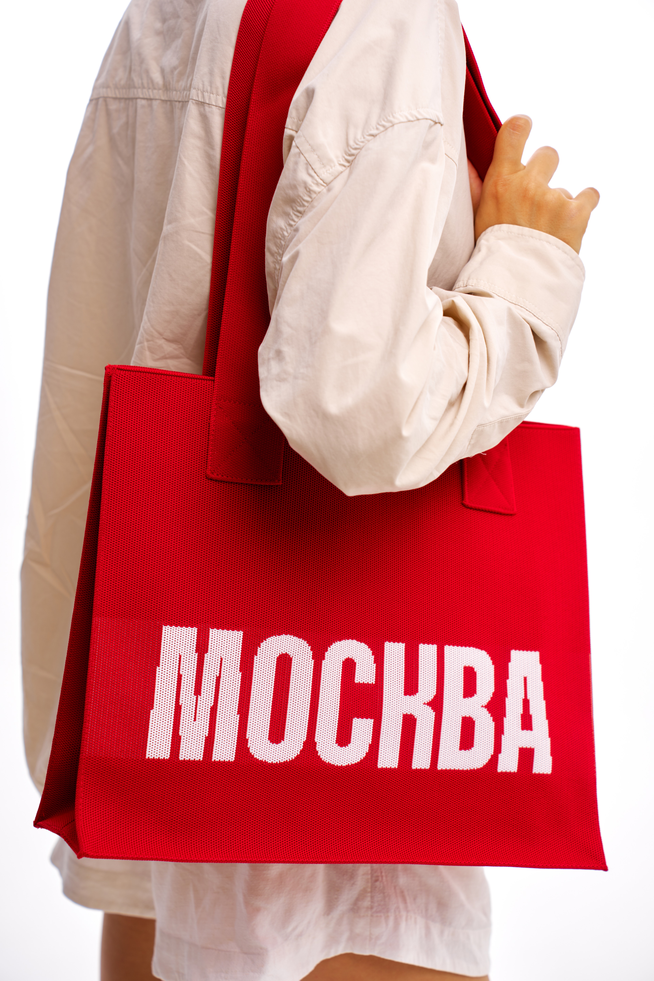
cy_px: 490
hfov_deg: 18.2
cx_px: 327
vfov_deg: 27.0
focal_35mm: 75
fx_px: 2044
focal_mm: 75
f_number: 5
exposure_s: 1/200
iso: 100
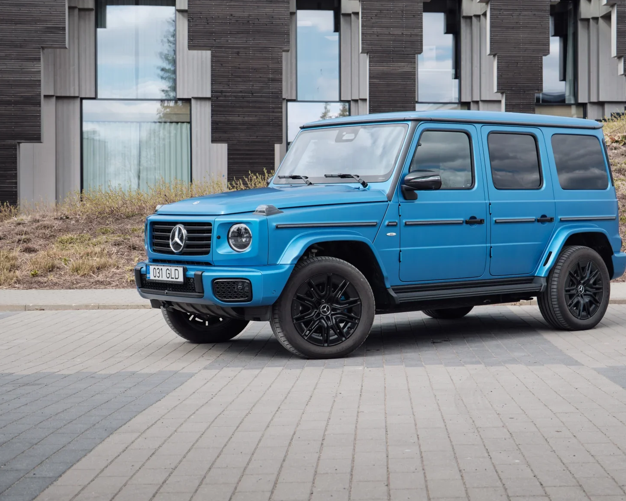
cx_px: 398
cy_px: 232
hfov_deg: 30.3
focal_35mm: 62
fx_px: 1149
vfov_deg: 24.6
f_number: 4
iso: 160
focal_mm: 33
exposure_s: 1/550
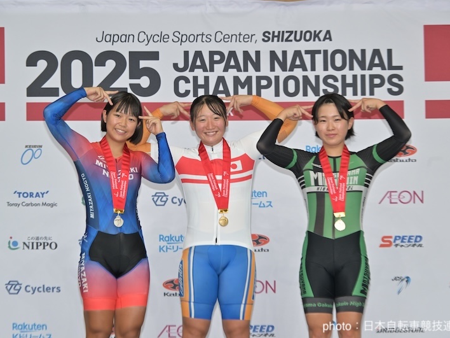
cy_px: 169
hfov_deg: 15.8
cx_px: 218
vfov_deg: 11.9
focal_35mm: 125
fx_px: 1625
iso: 800
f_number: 8
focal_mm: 115
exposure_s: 1/160
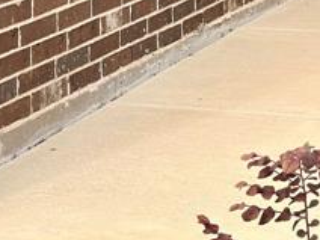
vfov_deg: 9.6
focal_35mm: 145
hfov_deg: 13.1
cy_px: -216
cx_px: 420
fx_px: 1340
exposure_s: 1/1267
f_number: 1.78
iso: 64
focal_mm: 6.76
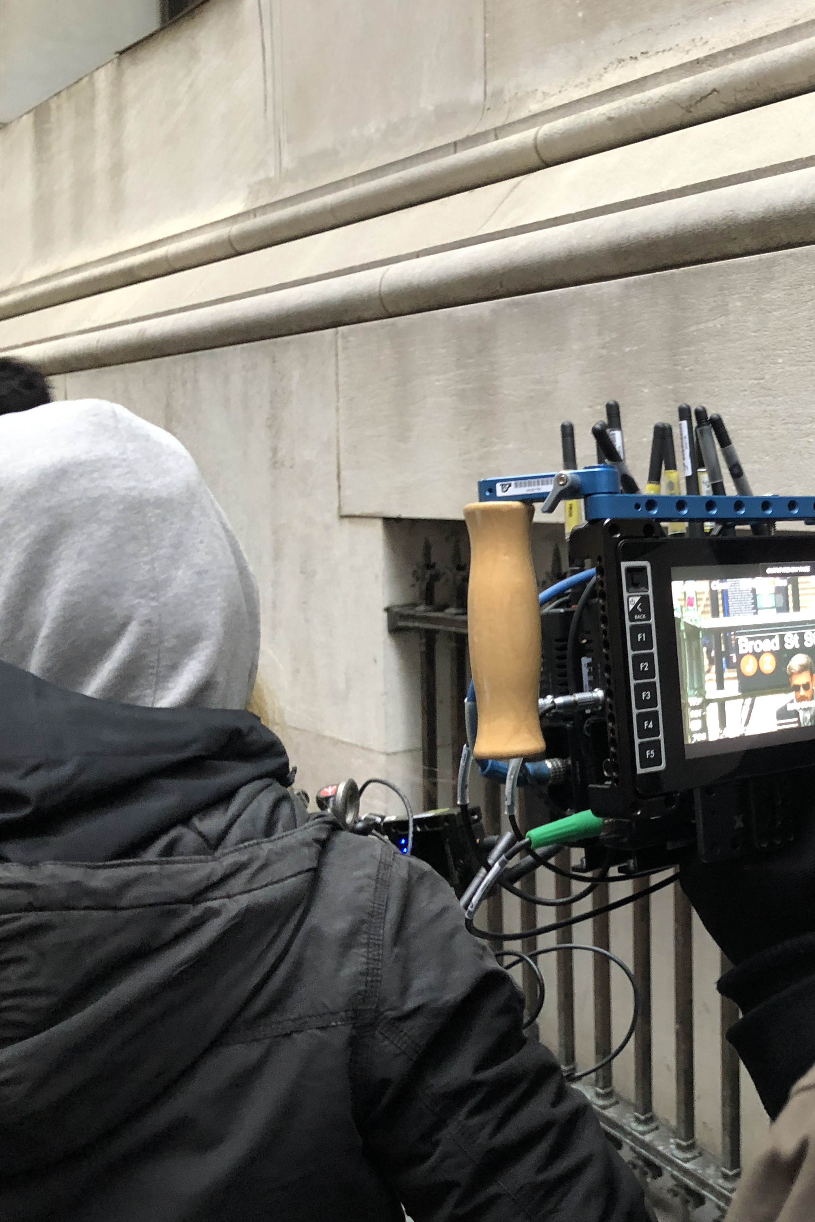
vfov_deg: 49.6
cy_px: 609
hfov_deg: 31.7
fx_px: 1324
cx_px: 805
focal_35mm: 39
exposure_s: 1/13
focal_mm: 3.99
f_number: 1.8
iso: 100
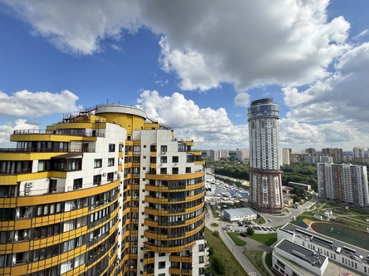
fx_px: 149
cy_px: 138
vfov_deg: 85.6
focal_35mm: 14
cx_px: 184
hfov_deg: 102.1
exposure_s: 1/1178
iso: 50
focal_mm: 2.22
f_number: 2.2
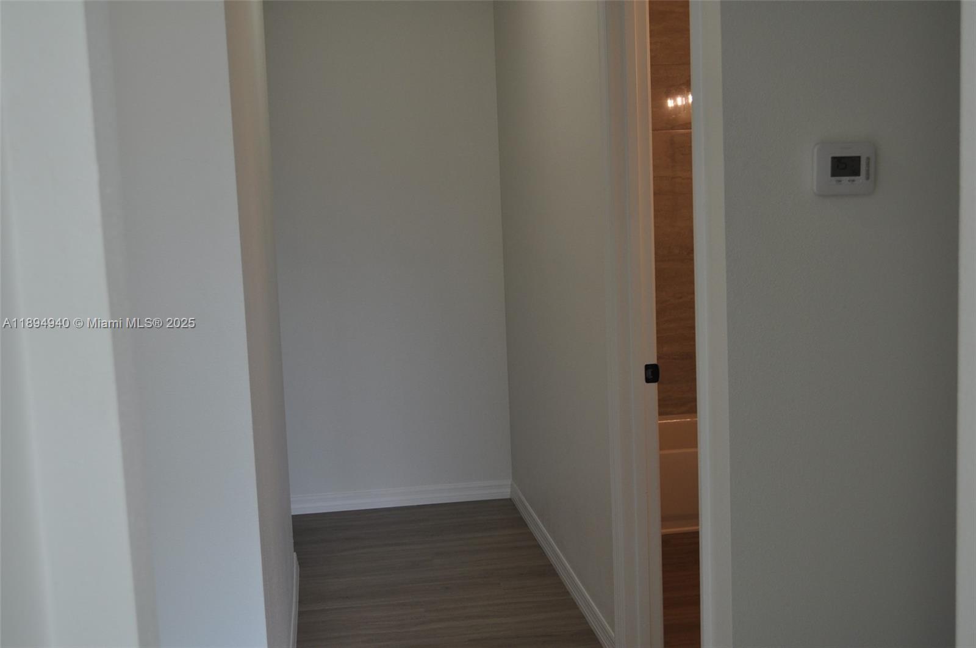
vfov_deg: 30.8
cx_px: 488
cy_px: 324
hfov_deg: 45.0
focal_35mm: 44
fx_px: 1178
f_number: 5.6
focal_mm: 29
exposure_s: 1/125
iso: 400
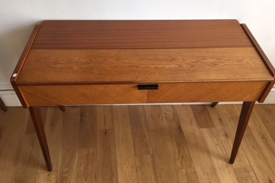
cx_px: 140
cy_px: 85
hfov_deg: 60.3
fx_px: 237
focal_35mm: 31
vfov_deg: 42.3
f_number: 2.2
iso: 32
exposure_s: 1/33
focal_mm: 4.15
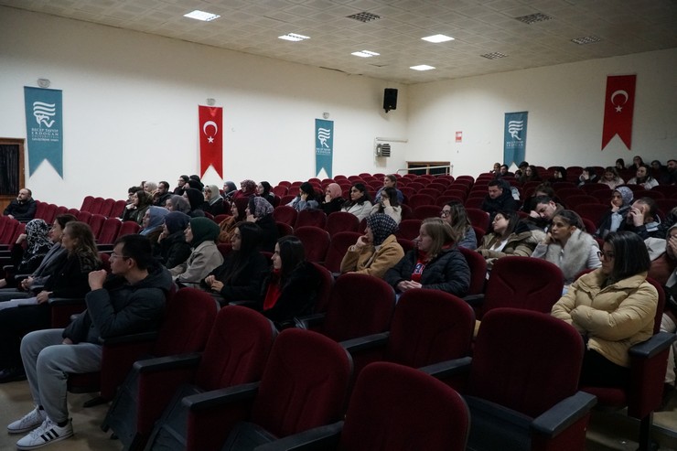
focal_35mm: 27
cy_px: 226
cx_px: 338
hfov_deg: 67.4
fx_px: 508
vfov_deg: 47.9
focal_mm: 18
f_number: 4
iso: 6400
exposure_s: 1/100
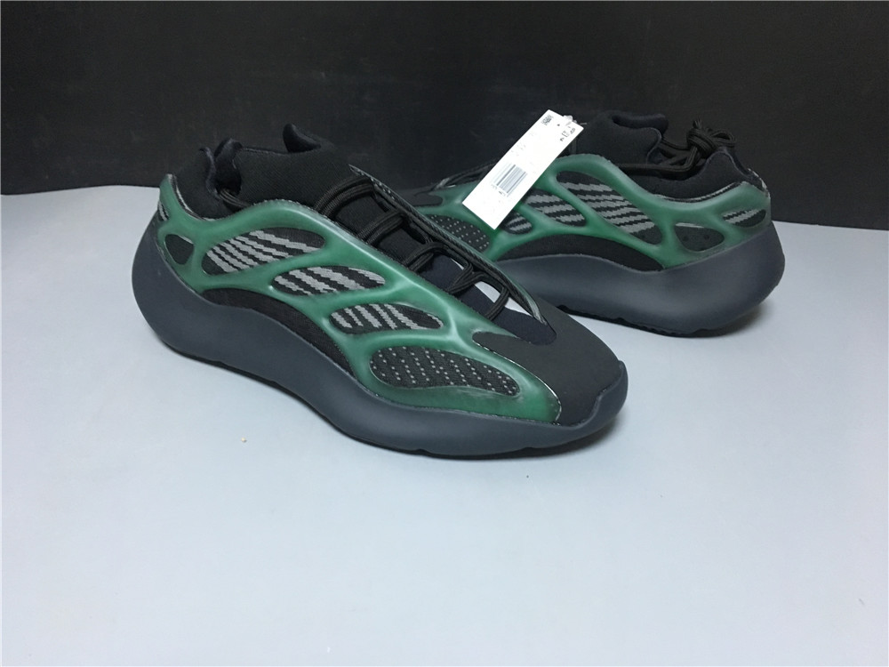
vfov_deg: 48.2
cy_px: 334
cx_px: 444
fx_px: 745
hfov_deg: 61.7
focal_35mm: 29
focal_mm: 4.15
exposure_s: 1/17
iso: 200
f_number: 2.2
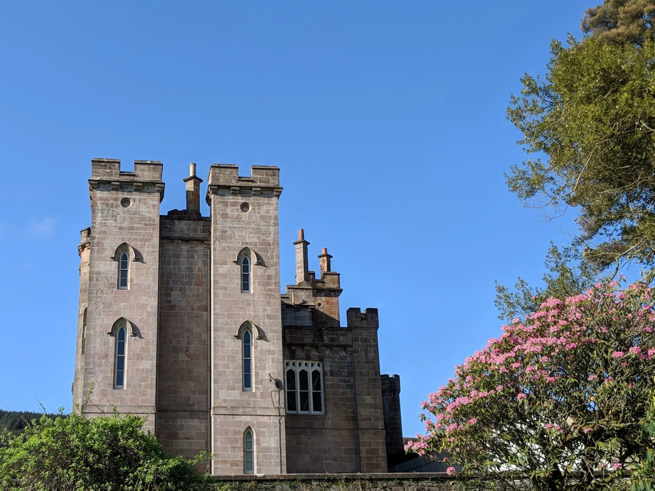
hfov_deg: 43.2
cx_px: 210
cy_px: 281
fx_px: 813
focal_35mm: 43
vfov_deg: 33.5
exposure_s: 1/2128
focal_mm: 4.44
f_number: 1.8
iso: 52
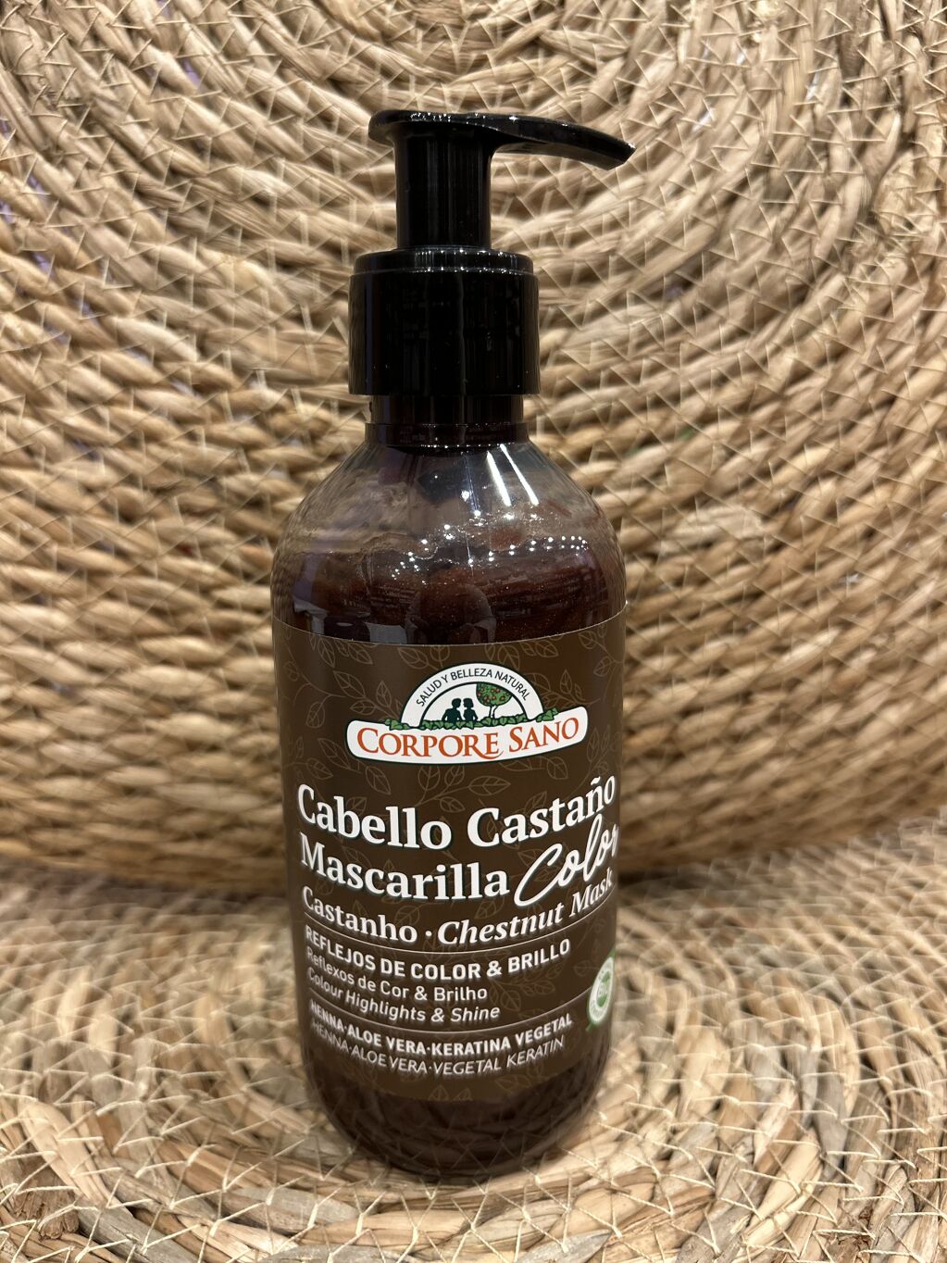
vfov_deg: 67.3
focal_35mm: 26
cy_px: 632
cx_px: 474
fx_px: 948
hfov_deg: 53.1
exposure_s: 1/50
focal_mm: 5.7
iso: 250
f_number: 1.5
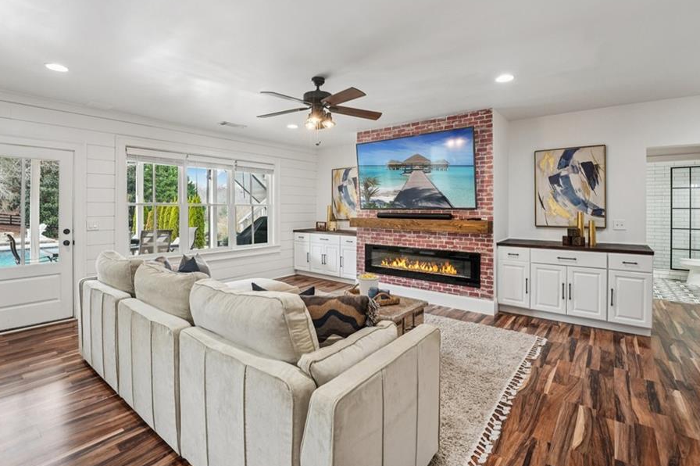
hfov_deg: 94.4
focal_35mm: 17
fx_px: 324
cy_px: 231
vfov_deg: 71.4
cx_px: 344
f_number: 8
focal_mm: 14.6
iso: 320
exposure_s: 1/10
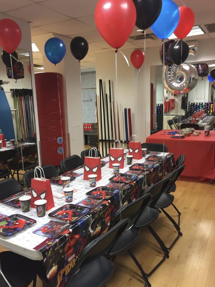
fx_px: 249
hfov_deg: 46.8
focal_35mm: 30
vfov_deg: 60.0
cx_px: 105
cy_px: 141
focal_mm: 4.15
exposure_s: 1/30
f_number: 2.2
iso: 125
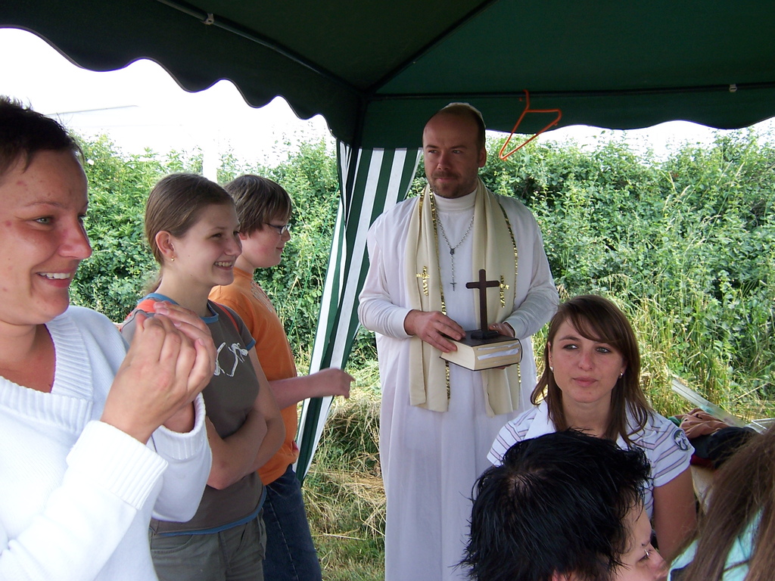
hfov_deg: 55.4
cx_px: 388
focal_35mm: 33
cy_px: 290
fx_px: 739
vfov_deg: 42.9
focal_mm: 5.5
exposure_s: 1/180
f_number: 3.4
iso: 80
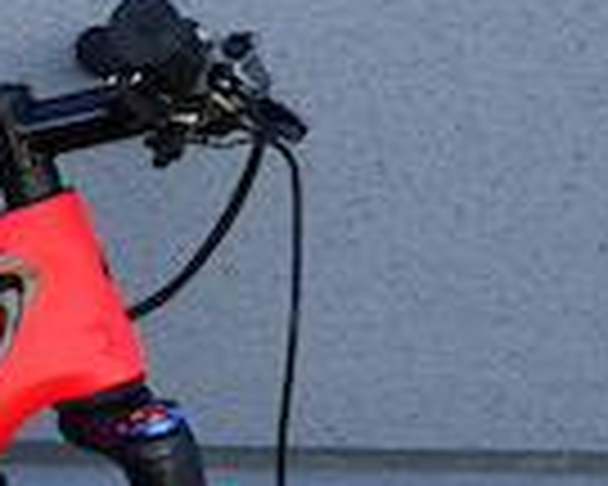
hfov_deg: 10.6
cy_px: 646
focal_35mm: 173
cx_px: -410
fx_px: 3113
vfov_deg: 8.8
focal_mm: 31
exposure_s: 1/80
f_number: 7.1
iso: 100
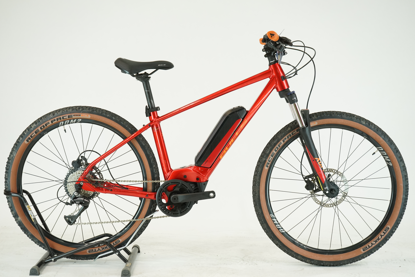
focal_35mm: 61
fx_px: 703
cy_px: 138
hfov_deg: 32.9
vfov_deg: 22.3
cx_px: 208
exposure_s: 1/200
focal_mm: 61
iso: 1600
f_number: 6.3
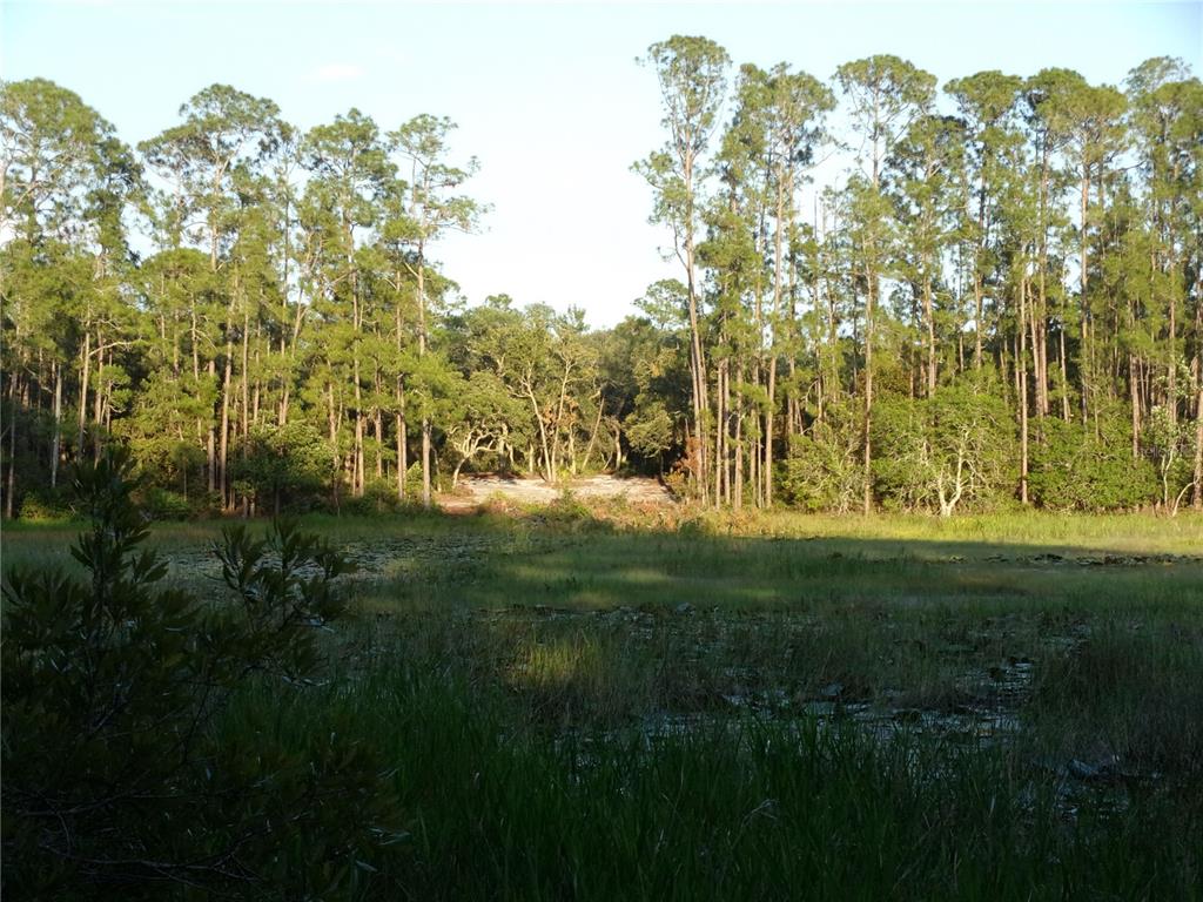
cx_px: 602
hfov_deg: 30.3
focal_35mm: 64
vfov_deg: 22.9
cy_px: 451
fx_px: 2224
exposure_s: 1/320
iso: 200
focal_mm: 11.5
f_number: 5.2
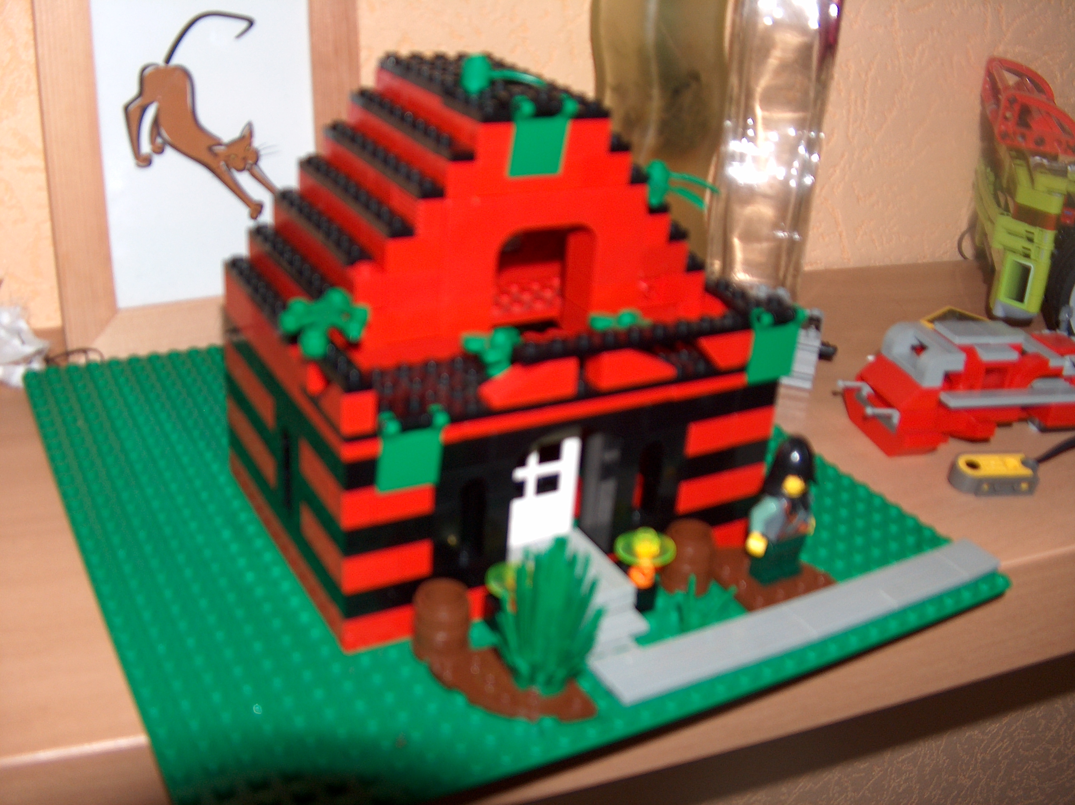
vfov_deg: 38.6
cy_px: 402
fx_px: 1148
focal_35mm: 37
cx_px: 538
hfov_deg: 50.2
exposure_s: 1/60
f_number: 2.8
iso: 100
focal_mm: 7.6
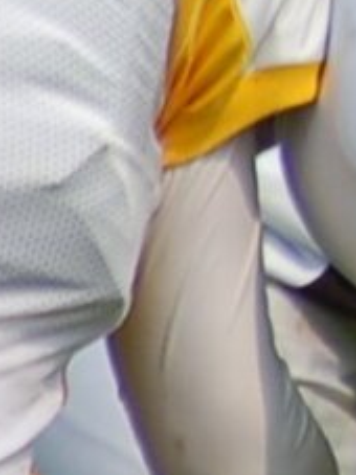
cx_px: 2008
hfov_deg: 0.6
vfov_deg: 0.8
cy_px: -479
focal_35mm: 2375
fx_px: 32597
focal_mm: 170
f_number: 5.6
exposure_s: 1/1250
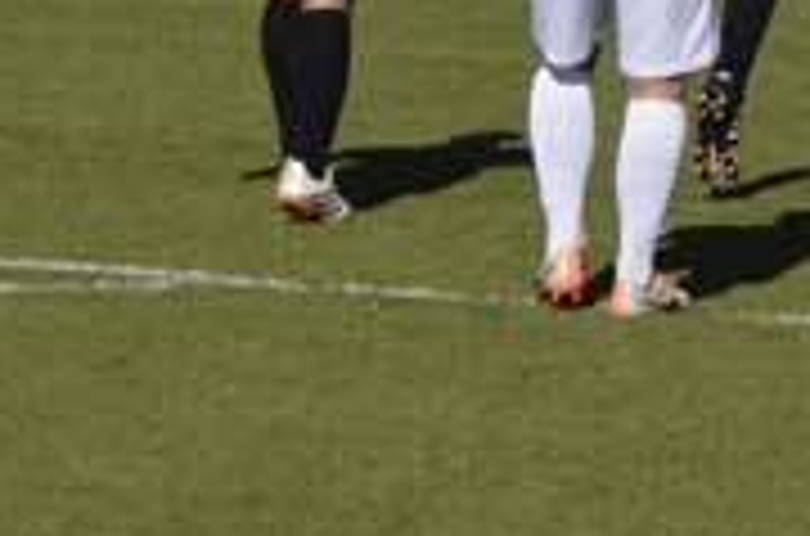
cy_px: -626
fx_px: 19434
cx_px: 1206
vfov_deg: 1.6
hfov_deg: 2.4
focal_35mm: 866
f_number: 8
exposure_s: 1/1000
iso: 200
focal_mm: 130
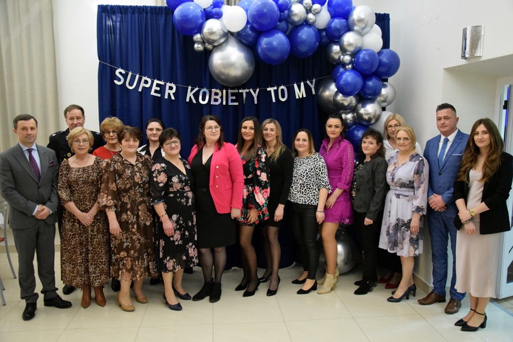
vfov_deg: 41.7
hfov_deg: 59.5
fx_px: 449
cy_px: 171
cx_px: 256
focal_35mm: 32
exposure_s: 1/100
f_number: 4.5
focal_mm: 21
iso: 5000
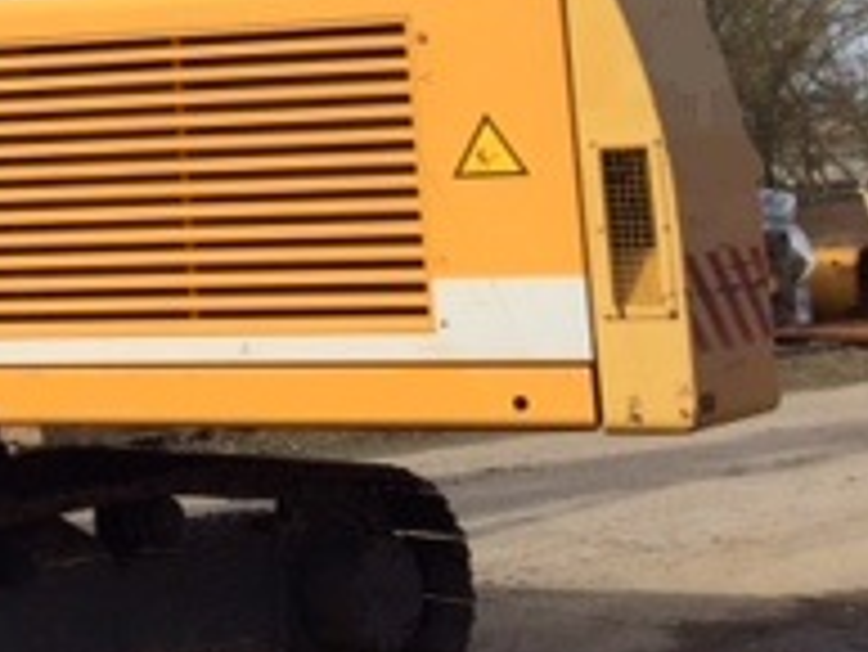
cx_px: -337
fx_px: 2409
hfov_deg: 18.6
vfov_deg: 14.9
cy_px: -108
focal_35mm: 96
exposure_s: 1/2283
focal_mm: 4.15
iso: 32
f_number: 2.2
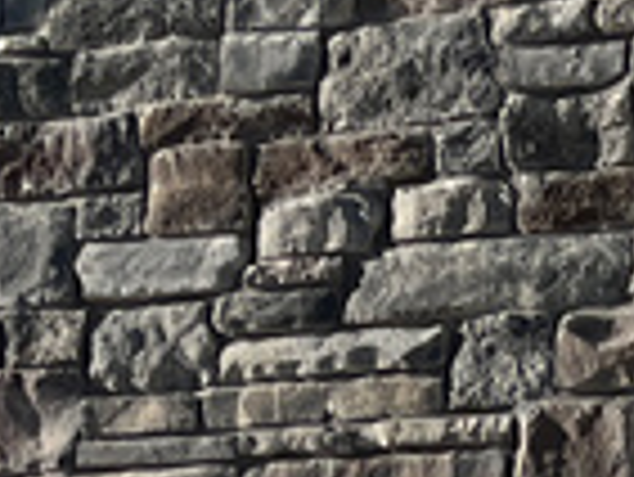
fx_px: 3465
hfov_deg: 9.5
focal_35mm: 189
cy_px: 1269
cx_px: 1448
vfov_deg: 7.2
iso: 50
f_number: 1.6
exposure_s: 1/2755
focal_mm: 5.1
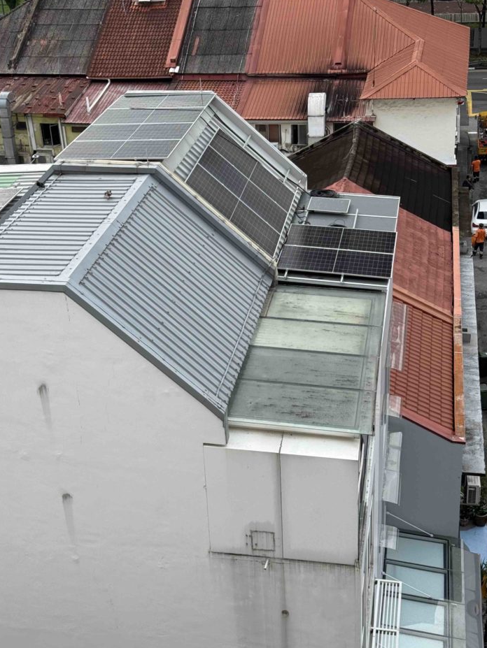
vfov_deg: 36.1
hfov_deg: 27.5
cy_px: 296
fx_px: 993
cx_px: 237
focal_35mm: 53
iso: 64
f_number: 1.78
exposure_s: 1/1931
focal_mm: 6.76
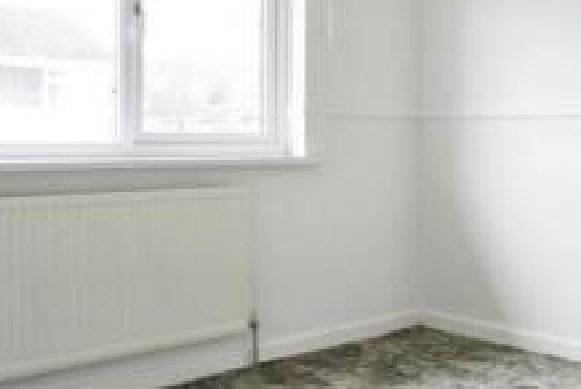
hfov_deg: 35.7
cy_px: 121
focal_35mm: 48
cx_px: 622
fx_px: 776
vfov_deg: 27.9
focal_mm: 16
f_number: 9
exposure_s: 1/25
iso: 2000
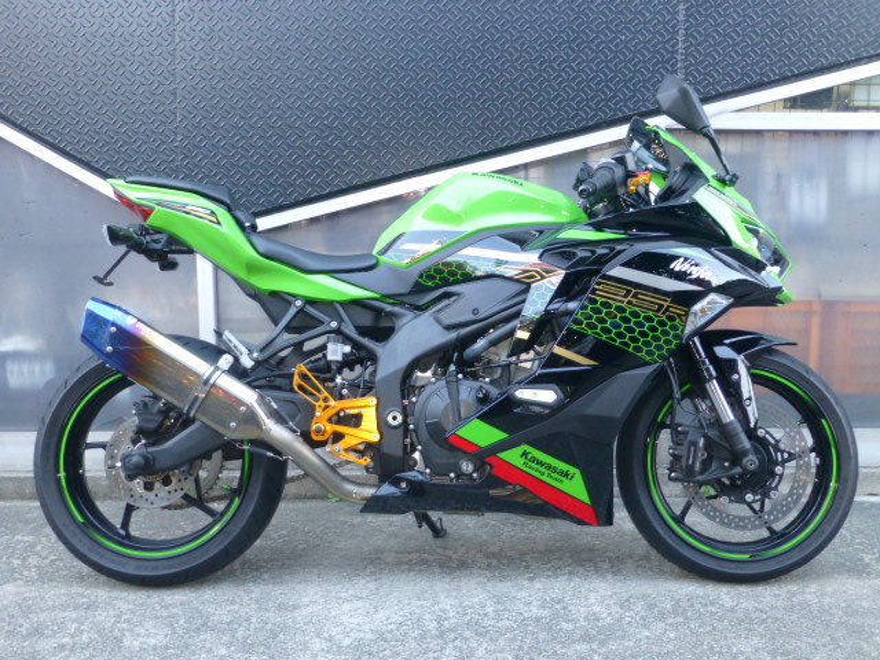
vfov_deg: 41.8
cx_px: 440
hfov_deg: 54.0
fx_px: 864
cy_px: 330
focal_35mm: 34
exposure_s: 1/60
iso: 320
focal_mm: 6.1
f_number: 3.7
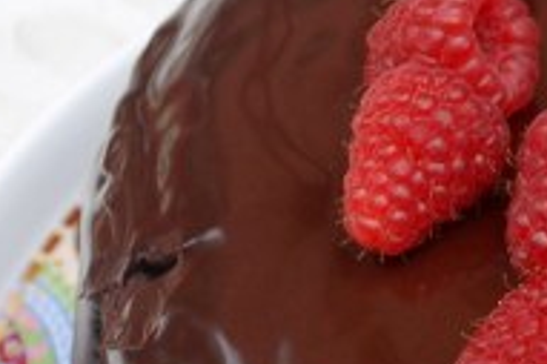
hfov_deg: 4.7
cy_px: 393
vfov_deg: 3.1
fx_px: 6680
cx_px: 879
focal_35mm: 440
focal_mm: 70
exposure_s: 1/125
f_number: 5.6
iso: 360
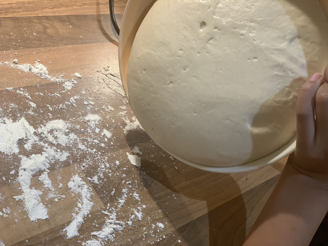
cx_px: 164
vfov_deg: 28.0
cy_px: 123
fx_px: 493
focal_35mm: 52
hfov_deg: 36.8
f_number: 2.4
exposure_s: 1/50
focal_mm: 6
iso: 100
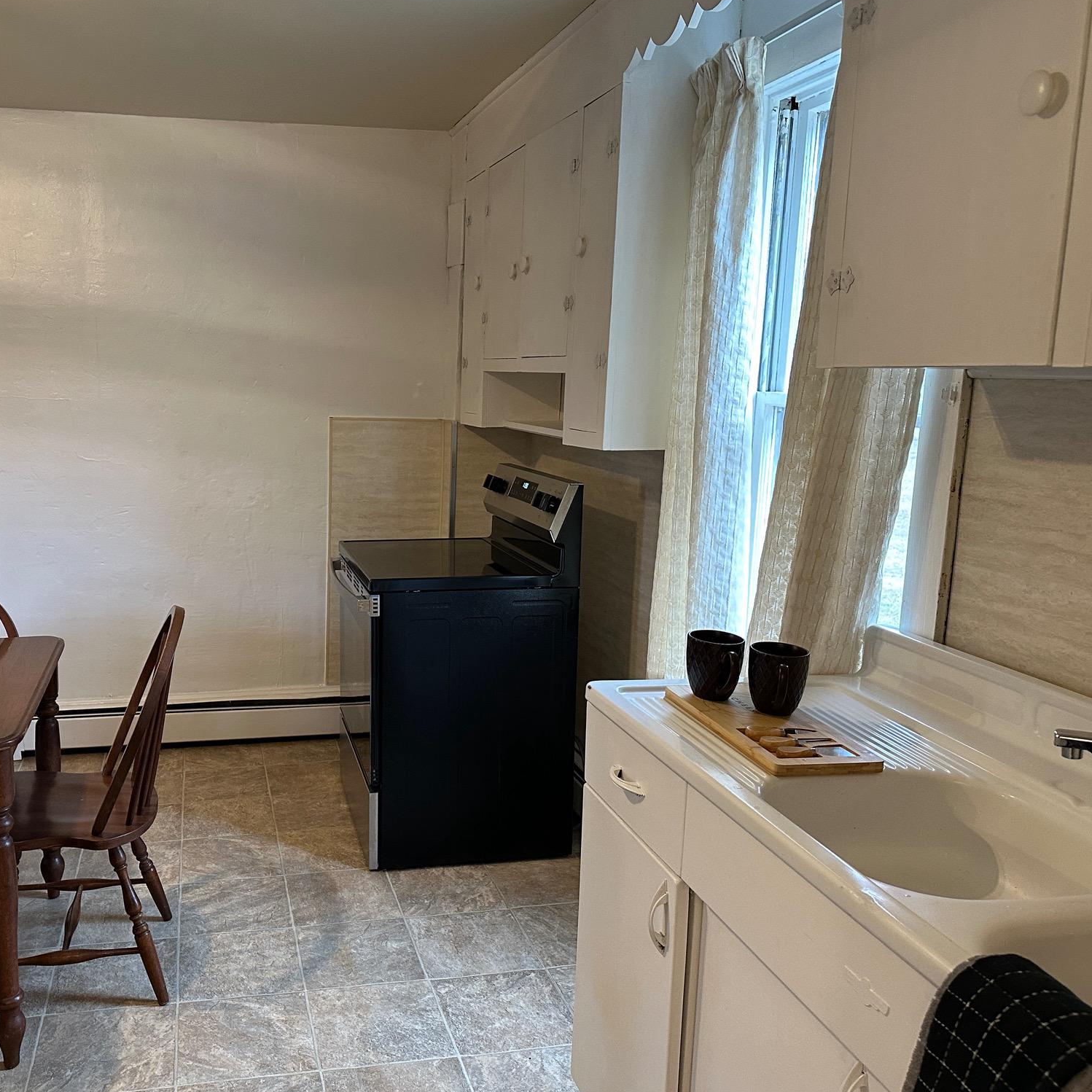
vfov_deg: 55.6
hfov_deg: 54.7
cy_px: 550
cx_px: 381
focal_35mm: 29
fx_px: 1035
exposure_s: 1/60
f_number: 1.78
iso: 320
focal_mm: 6.86
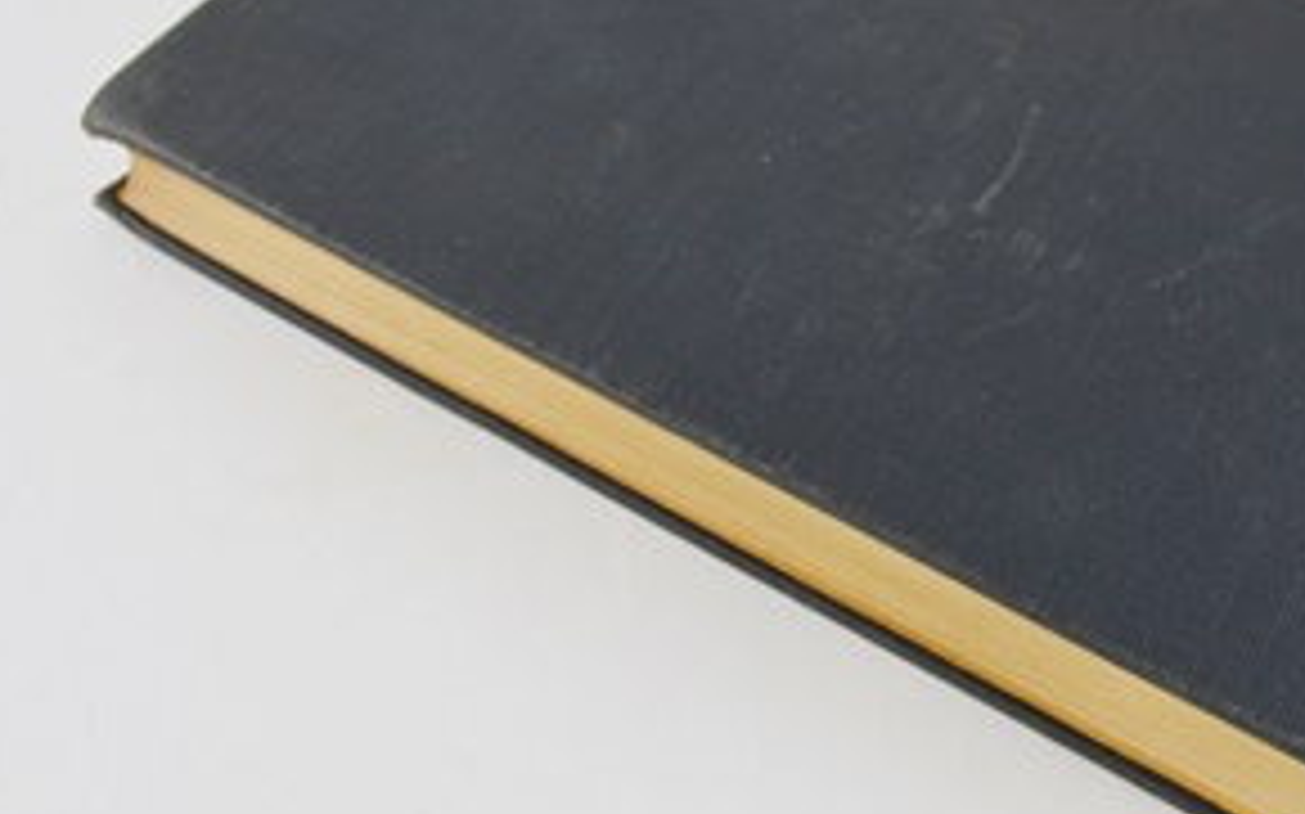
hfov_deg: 35.3
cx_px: 891
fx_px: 2026
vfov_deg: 22.7
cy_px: 306
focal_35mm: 57
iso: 250
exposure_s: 1/125
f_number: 5.6
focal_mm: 18
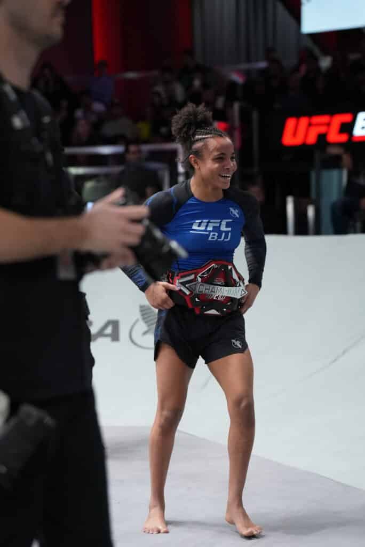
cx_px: 182
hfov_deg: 15.4
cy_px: 274
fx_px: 1352
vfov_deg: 22.9
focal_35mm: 89
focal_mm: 89
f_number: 2.8
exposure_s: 1/1000
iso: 6400
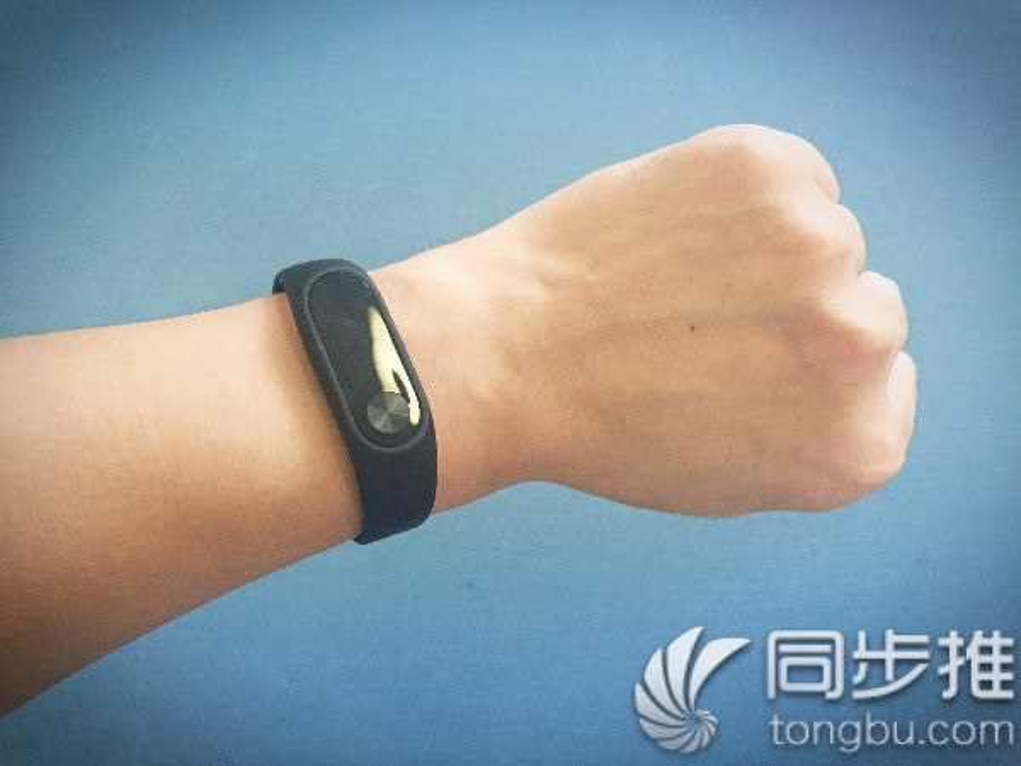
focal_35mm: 29
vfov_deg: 48.2
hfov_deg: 61.7
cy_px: 383
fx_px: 855
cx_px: 510
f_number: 2.2
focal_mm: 4.15
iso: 250
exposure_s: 1/33
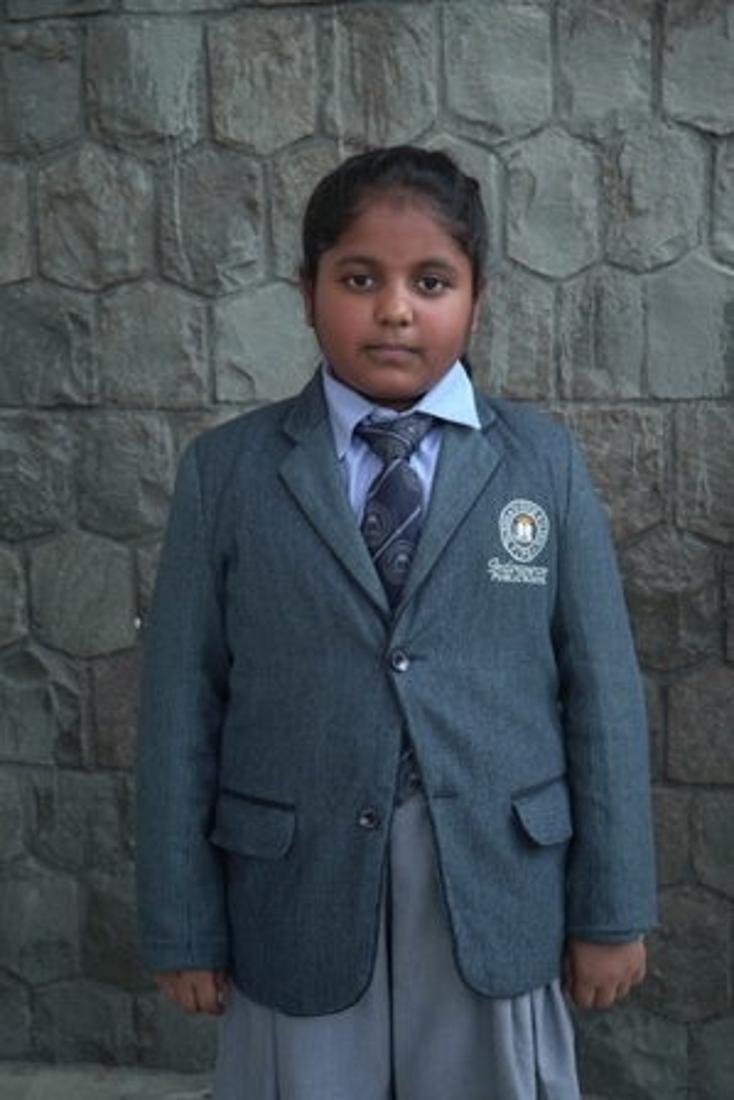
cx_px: 367
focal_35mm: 48
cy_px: 550
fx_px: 1467
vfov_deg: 41.1
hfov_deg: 28.1
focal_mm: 48
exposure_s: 1/125
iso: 320
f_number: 7.1
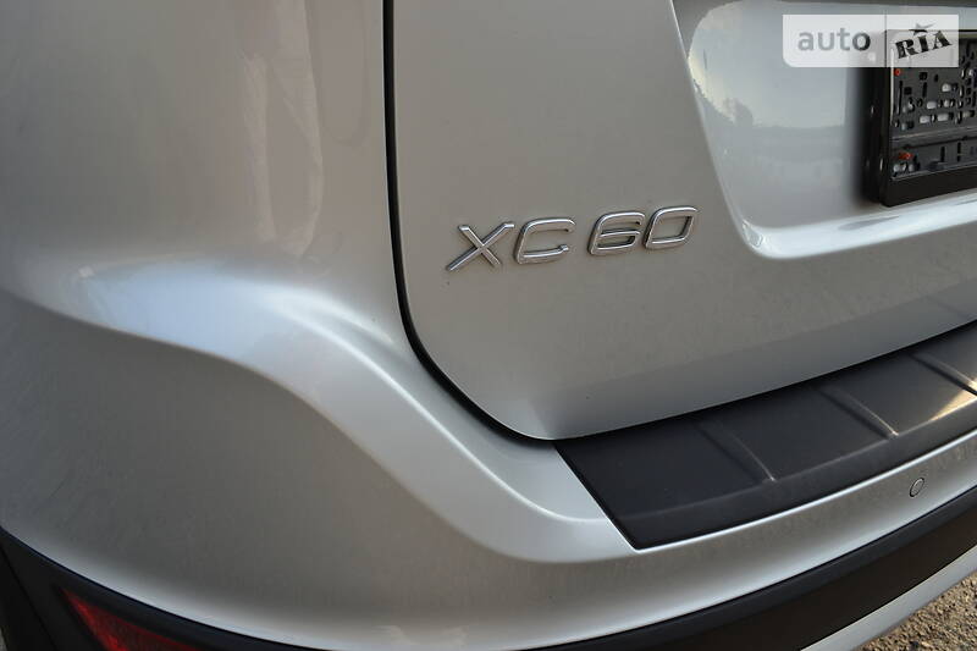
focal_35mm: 30
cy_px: 326
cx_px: 488
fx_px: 814
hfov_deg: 61.9
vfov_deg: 43.6
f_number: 7.1
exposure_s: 1/200
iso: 200
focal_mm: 20
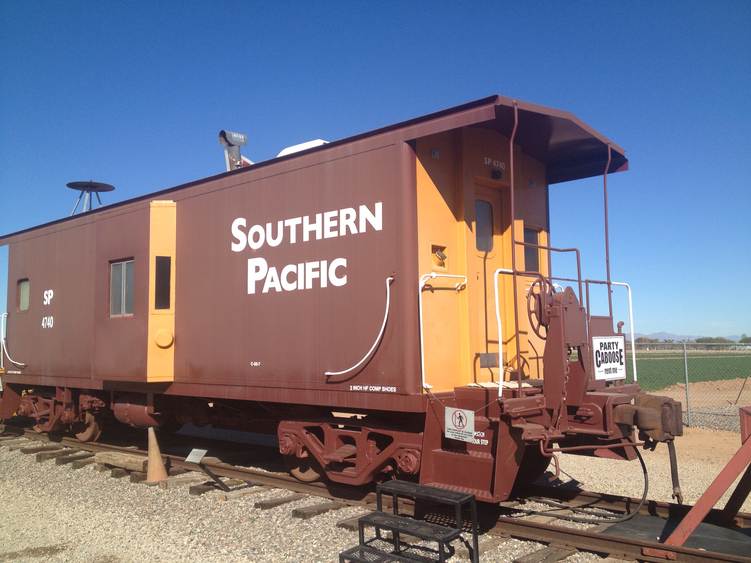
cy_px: 282
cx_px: 376
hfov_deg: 52.6
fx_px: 759
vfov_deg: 40.7
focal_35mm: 35
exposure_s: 1/1972
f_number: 2.4
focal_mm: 4.28
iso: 50
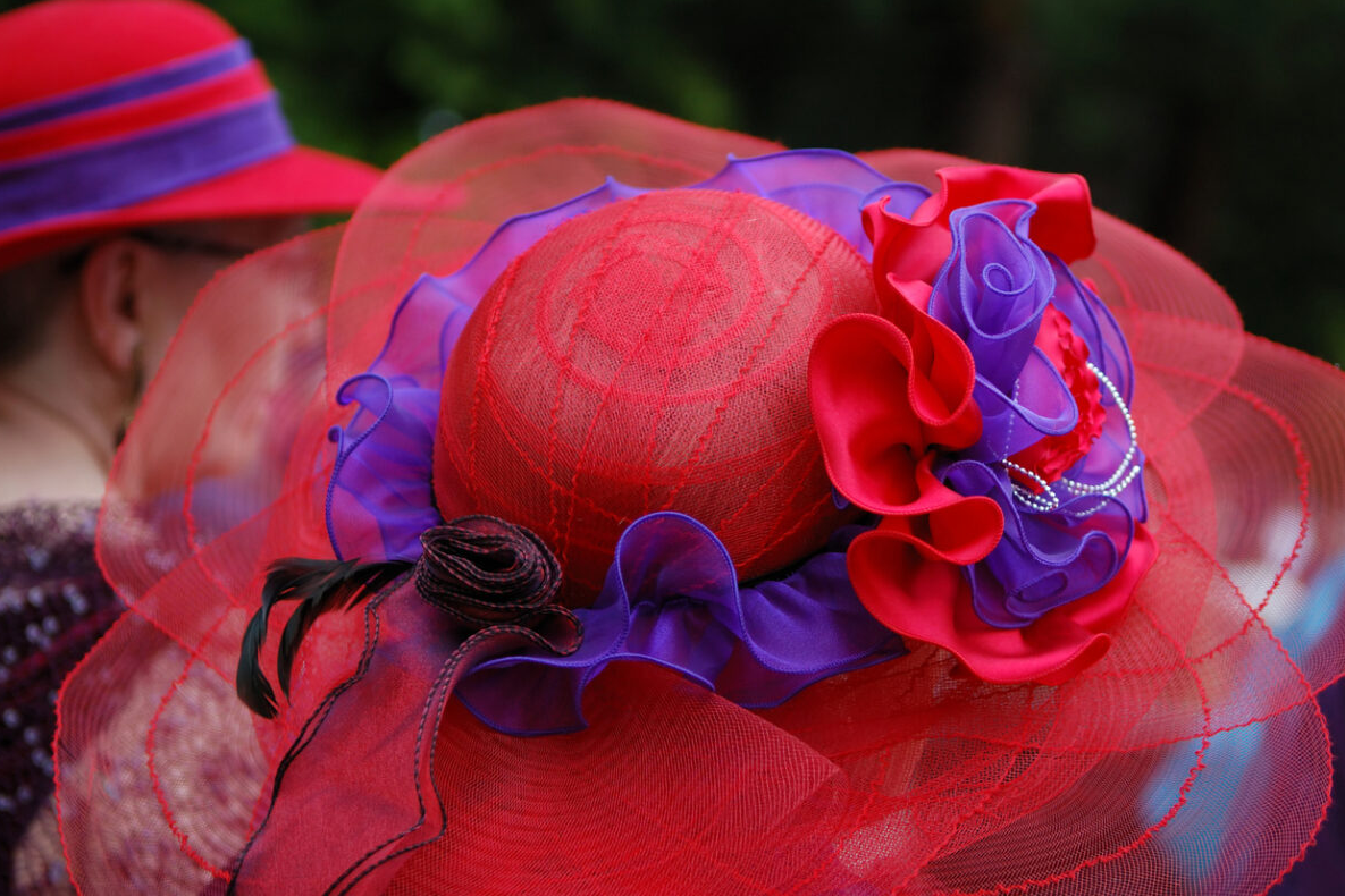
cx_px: 666
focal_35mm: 84
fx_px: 3120
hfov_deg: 24.3
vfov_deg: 16.4
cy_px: 450
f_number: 2.8
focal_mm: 55
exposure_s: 1/1600
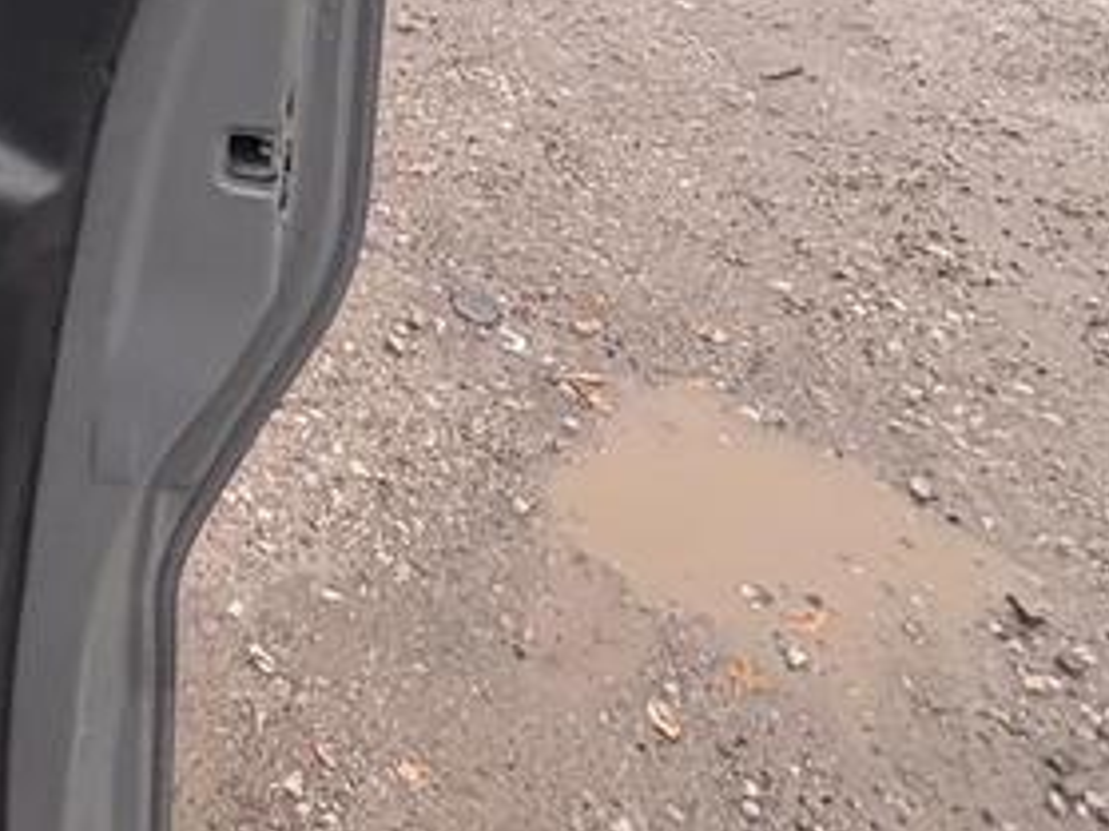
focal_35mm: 45
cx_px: -143
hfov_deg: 35.3
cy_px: -151
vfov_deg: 28.3
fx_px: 1441
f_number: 2.2
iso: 160
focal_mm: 2.22
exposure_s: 1/99
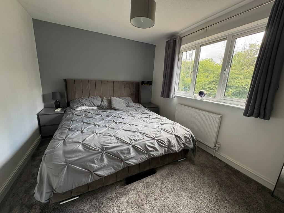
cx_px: 142
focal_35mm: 14
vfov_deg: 85.7
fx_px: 115
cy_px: 106
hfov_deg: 102.1
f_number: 2.2
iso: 80
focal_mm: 2.22
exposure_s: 1/99
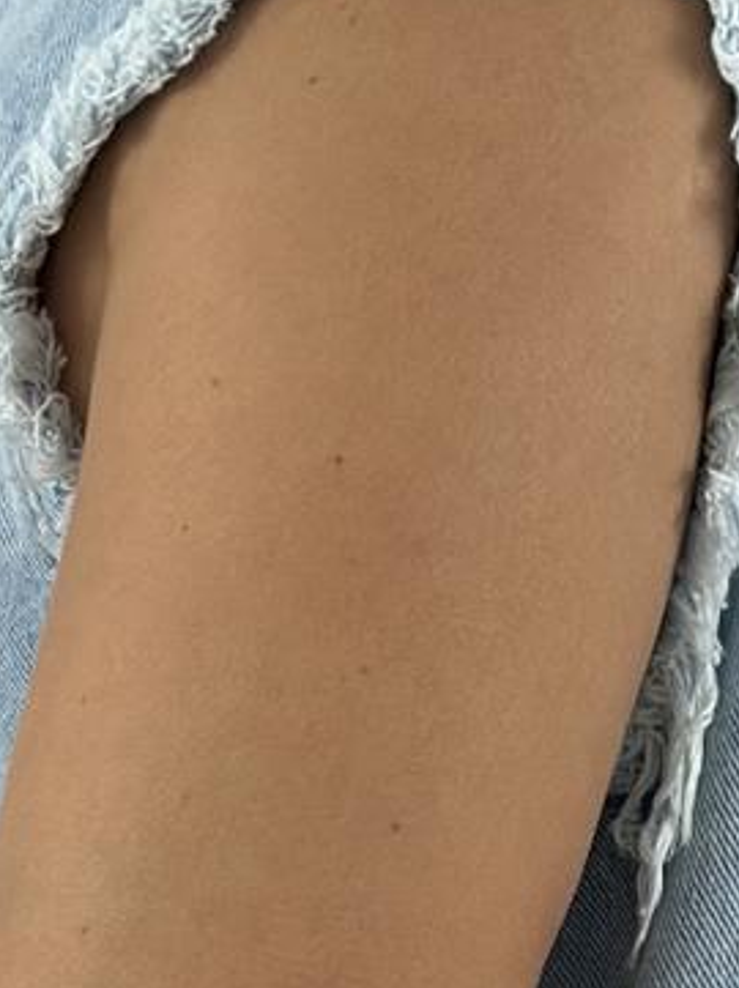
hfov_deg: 6.9
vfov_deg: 9.2
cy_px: 1149
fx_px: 6074
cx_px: 980
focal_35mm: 213
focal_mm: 6.86
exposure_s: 1/241
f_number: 1.78
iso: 80
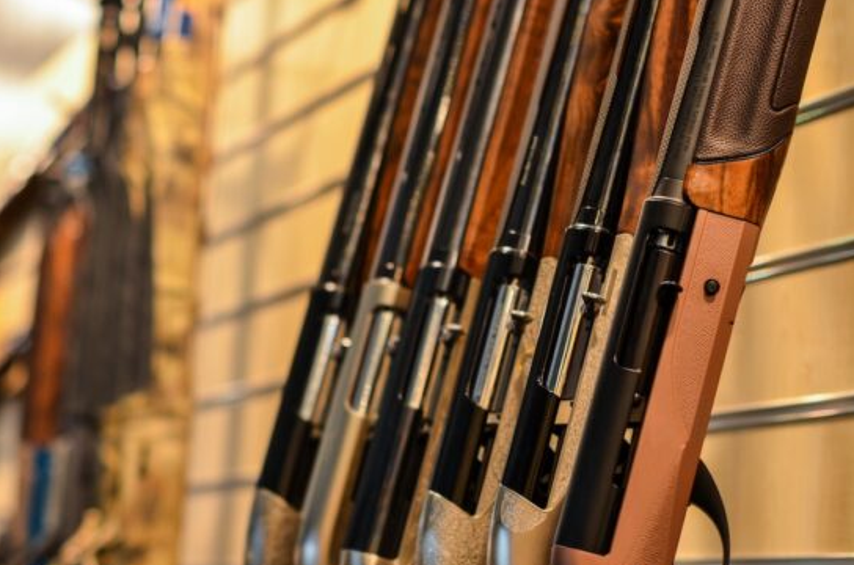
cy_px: 348
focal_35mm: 96
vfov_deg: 14.2
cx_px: 312
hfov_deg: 21.2
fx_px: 2272
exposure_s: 1/100
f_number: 2.5
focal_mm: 50
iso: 400
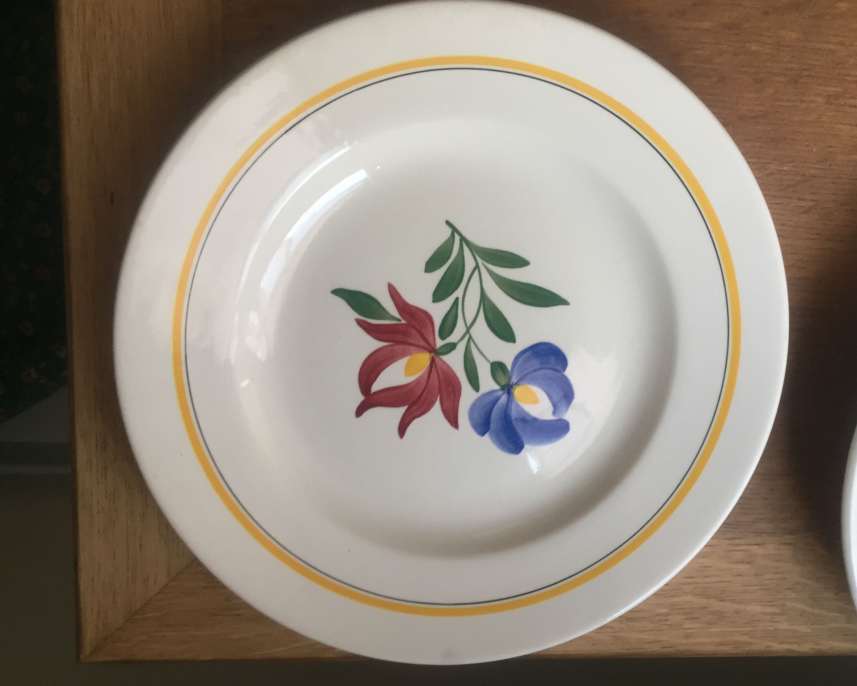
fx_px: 786
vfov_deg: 47.1
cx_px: 466
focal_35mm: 31
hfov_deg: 57.1
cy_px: 341
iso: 100
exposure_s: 1/33
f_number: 2.2
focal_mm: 4.15
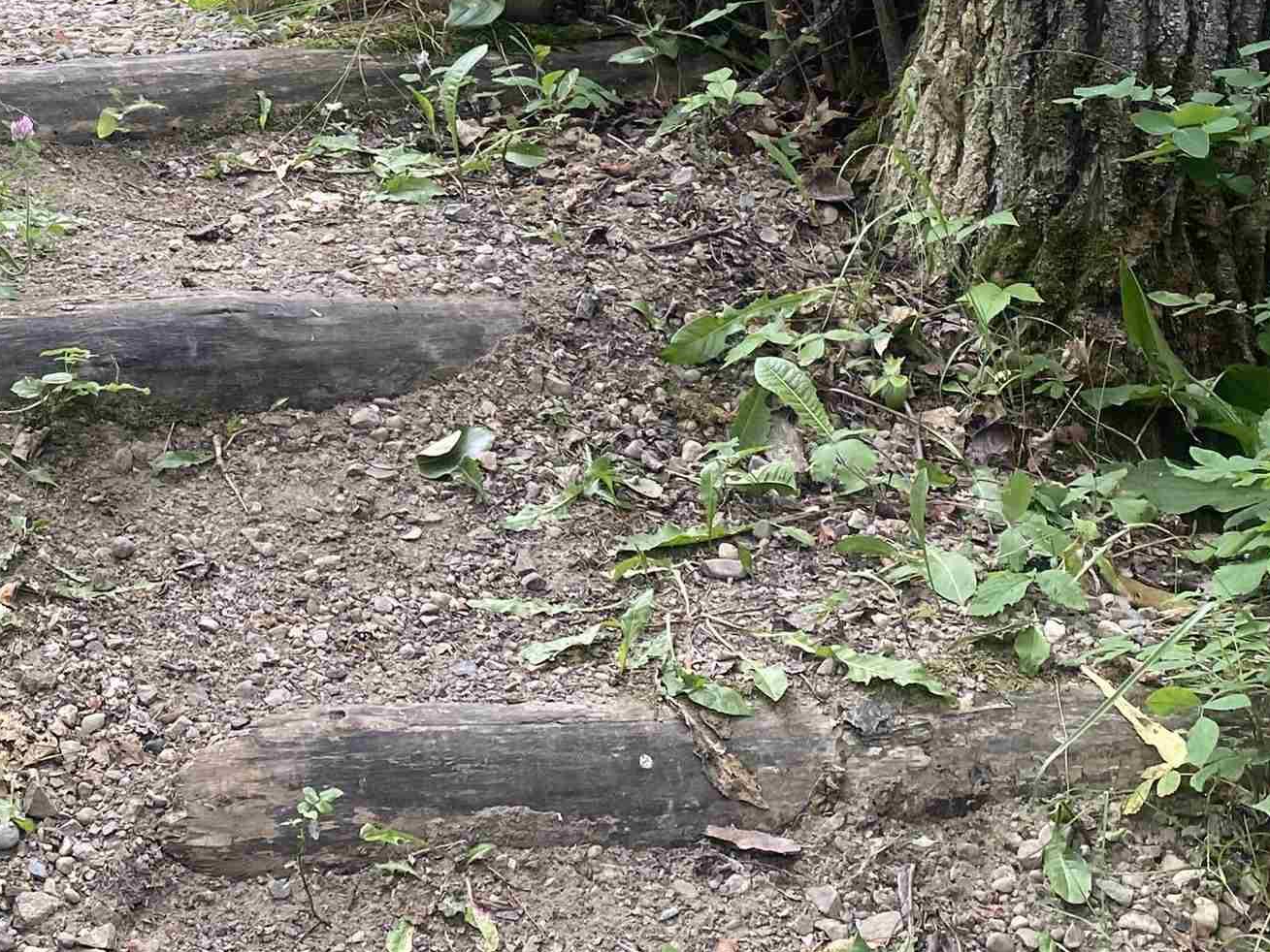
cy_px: -23
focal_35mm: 61
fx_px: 2238
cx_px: 243
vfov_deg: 23.0
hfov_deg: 30.8
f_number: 1.8
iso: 64
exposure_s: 1/121
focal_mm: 4.25
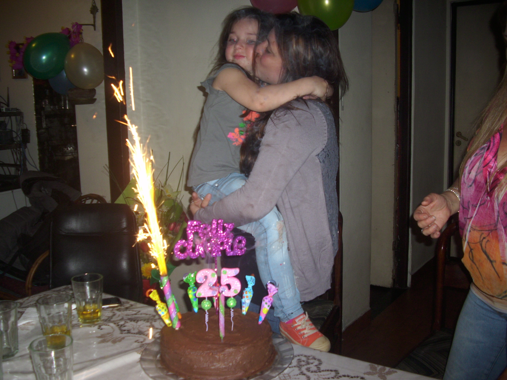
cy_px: 190
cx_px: 254
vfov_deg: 45.4
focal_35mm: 31
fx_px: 454
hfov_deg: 58.4
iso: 50
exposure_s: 1/30
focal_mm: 6.2
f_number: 2.8
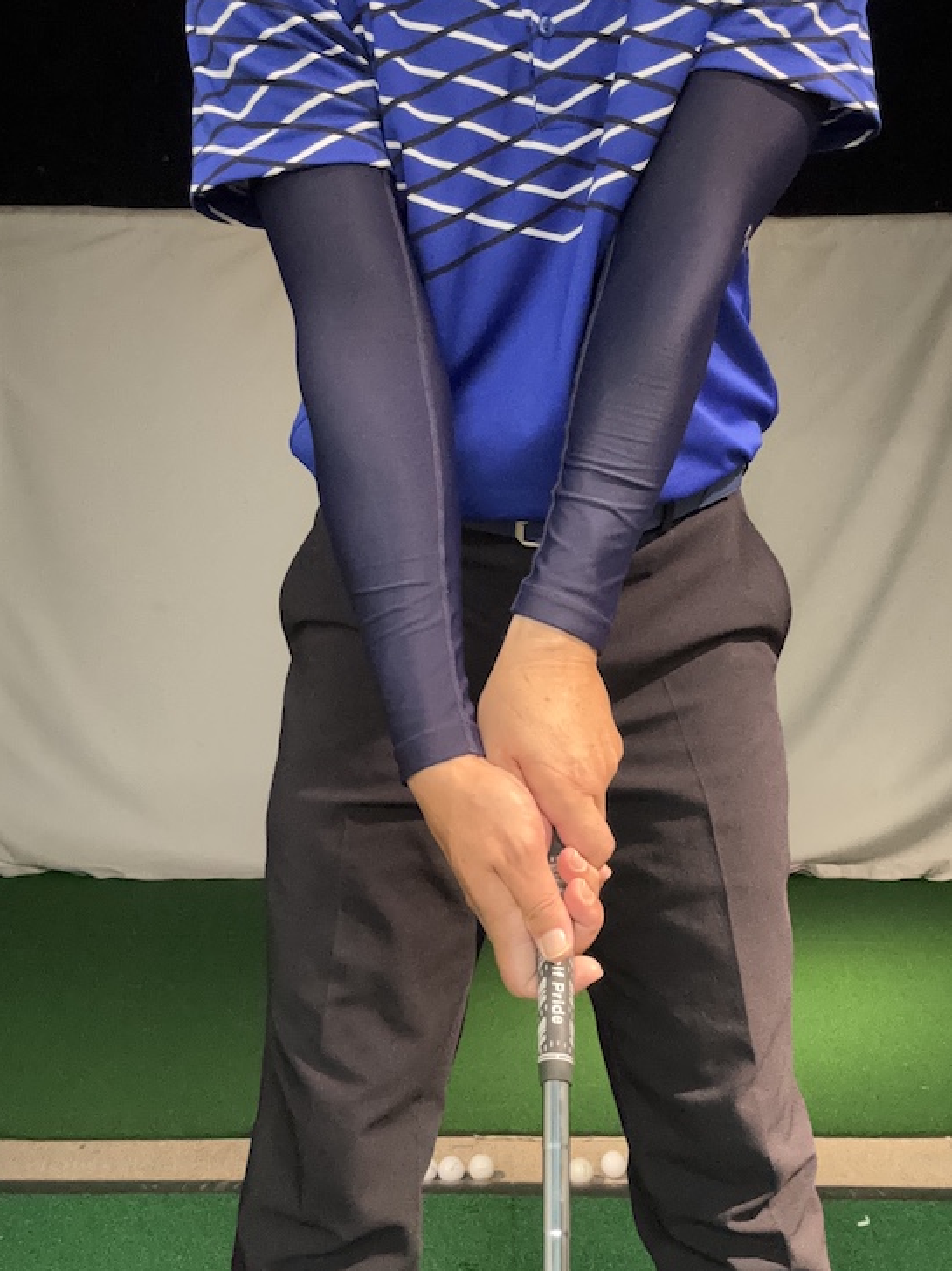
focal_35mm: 33
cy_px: 626
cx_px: 505
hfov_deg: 42.9
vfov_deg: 55.4
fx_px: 1210
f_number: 1.9
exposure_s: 1/25
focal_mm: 2.69
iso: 500
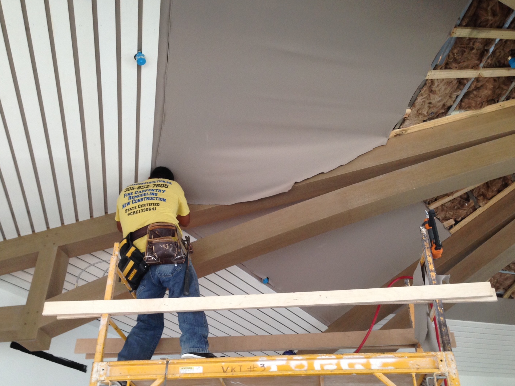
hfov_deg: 48.9
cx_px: 240
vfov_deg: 37.7
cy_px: 219
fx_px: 565
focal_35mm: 38
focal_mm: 4.12
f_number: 2.4
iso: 80
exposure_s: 1/20
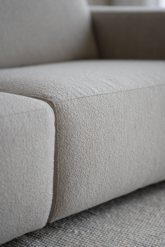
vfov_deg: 23.9
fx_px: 584
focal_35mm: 85
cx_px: 82
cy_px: 124
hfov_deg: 16.1
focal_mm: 85
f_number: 1.8
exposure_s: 1/100
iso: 800
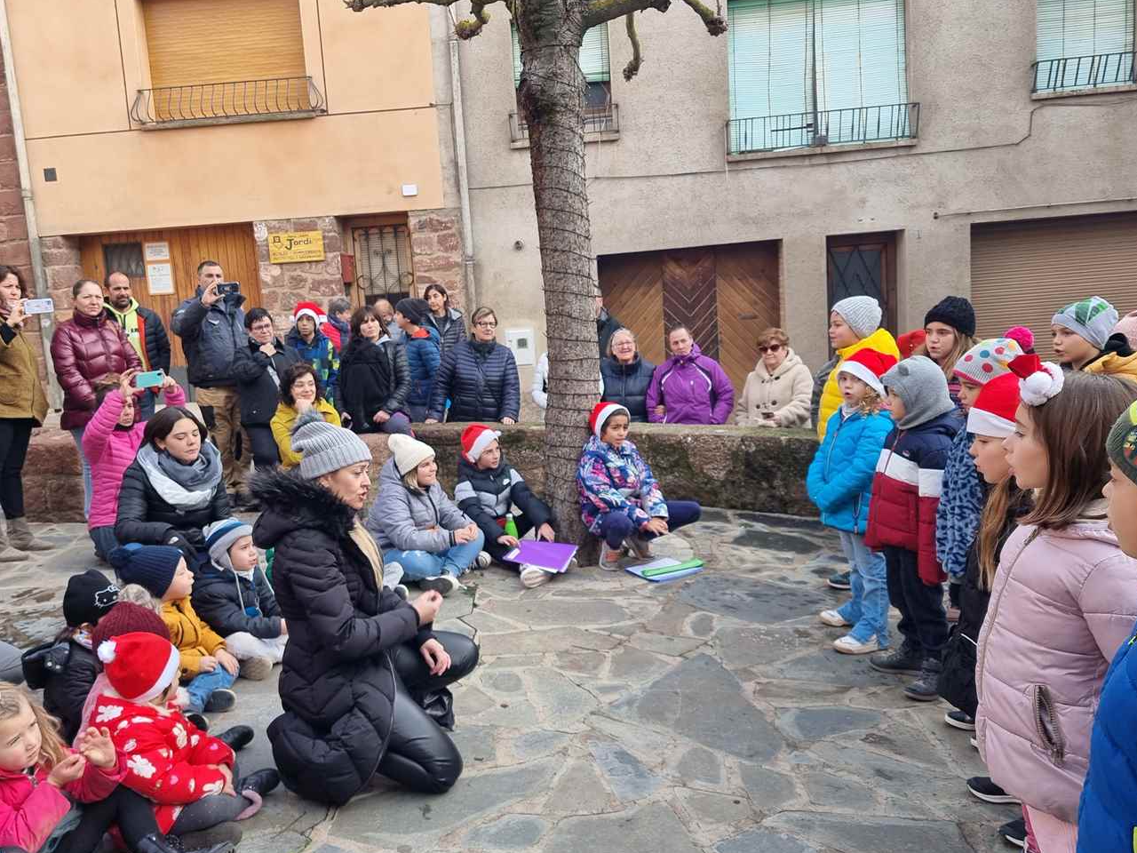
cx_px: 525
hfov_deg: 59.9
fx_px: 985
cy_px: 429
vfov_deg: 46.8
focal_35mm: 30
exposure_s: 1/100
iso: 50
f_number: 1.8
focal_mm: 6.7
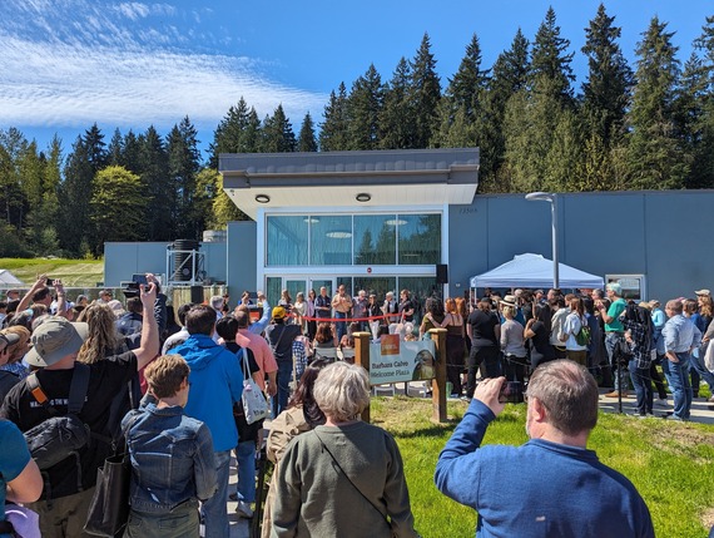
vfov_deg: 56.9
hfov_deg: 71.5
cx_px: 357
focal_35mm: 24
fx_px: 496
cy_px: 269
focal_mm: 6.81
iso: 43
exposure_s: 1/2632
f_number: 1.85
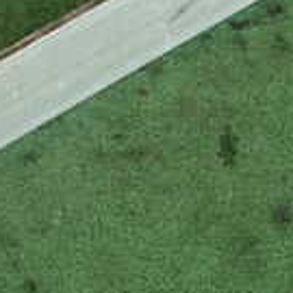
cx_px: 50
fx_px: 938
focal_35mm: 98
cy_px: 189
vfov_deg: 17.7
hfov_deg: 17.6
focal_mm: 4.5
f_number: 2
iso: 100
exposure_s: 1/80
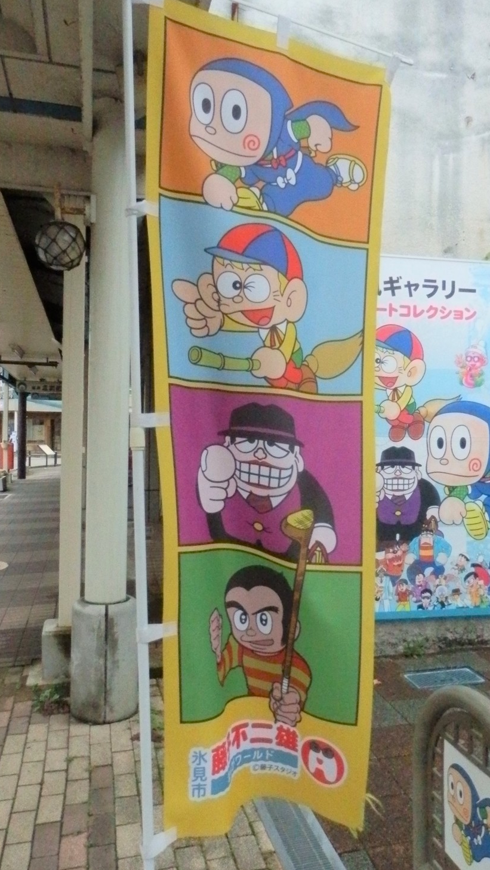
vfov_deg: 67.9
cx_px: 263
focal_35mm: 28
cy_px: 436
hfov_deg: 41.5
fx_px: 647
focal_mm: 4.5
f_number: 8.7
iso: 1600
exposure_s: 1/640
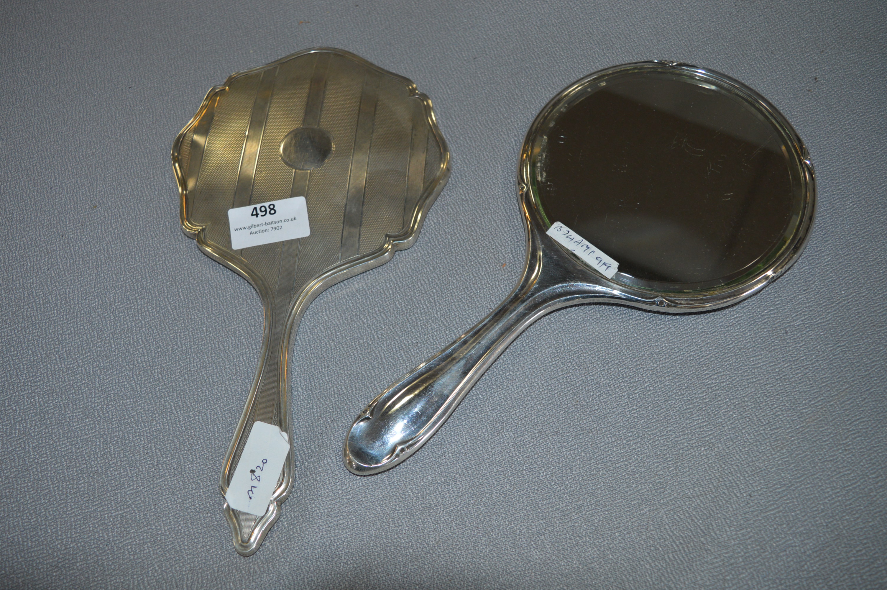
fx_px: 849
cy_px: 295
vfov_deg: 38.3
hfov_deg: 55.1
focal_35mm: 34
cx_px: 444
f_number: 3.8
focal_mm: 23
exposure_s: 1/60
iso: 400
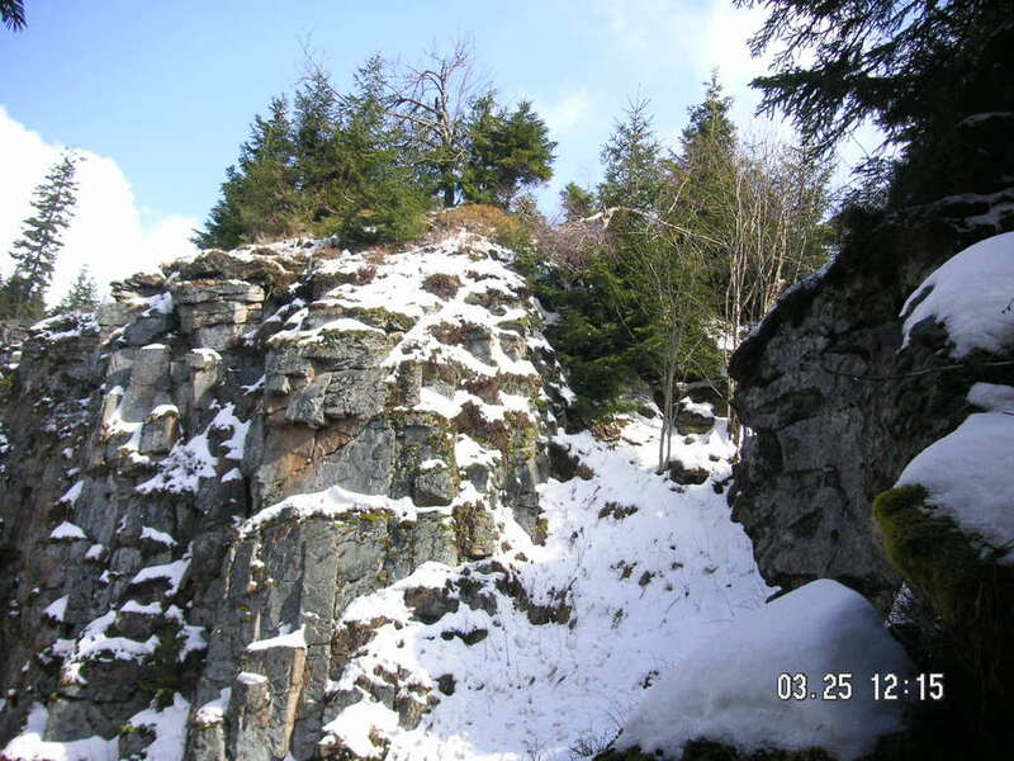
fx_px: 1084
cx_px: 507
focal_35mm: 37
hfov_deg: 50.1
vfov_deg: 38.7
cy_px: 380
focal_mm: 6.1
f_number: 2.8
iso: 50
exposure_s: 1/500
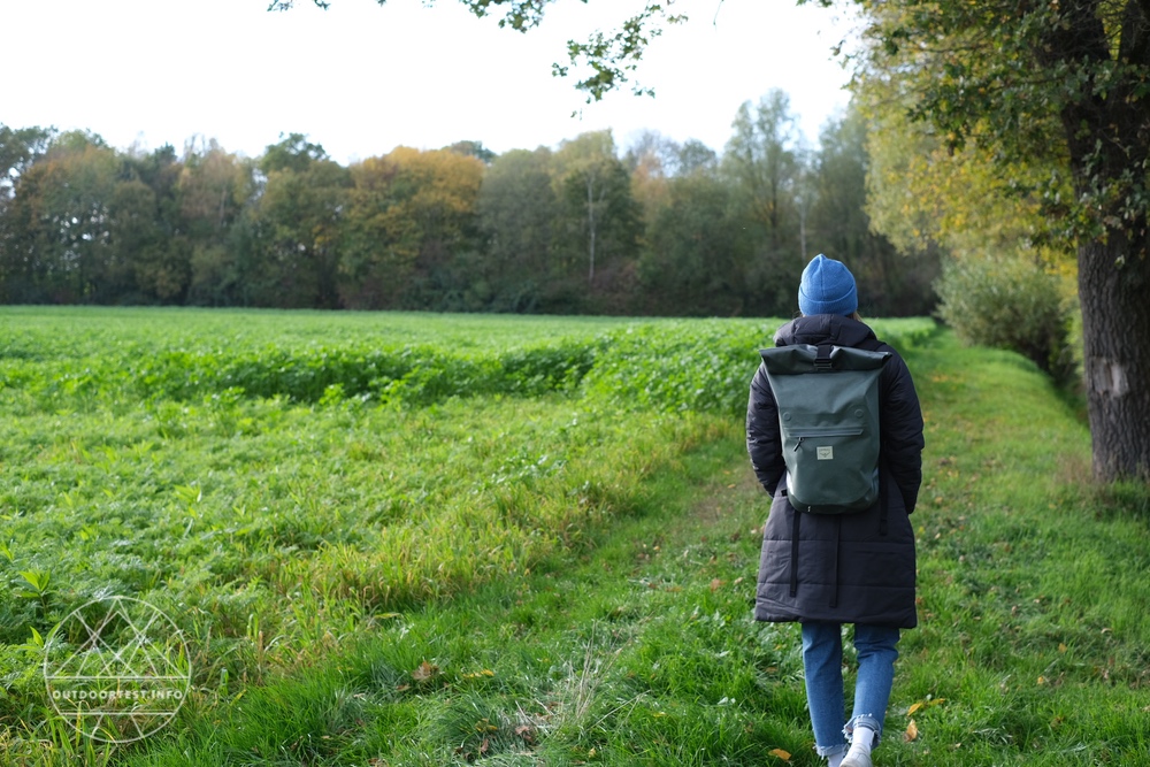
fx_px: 1693
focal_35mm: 53
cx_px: 575
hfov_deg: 37.5
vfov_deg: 25.5
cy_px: 384
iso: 250
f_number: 2.8
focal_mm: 35
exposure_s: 1/800
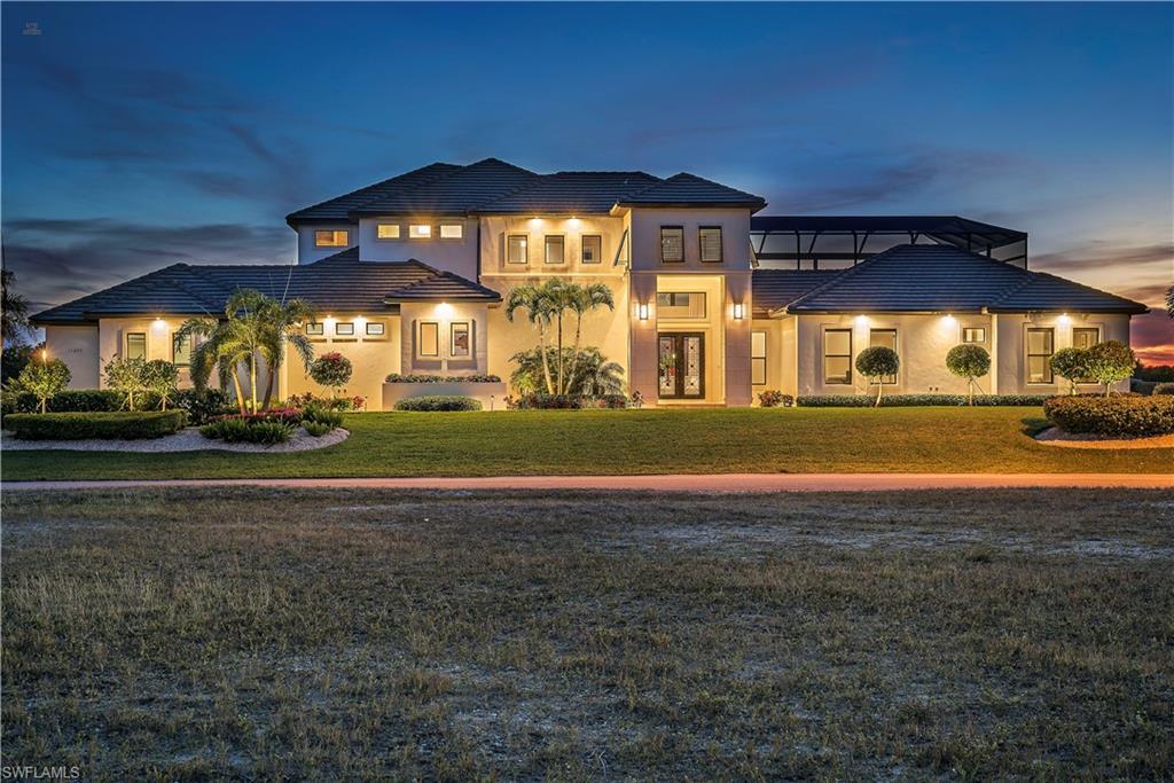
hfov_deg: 39.6
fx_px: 1631
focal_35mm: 50
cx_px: 587
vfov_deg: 27.0
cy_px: 392
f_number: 8
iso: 100
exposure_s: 5
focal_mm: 50
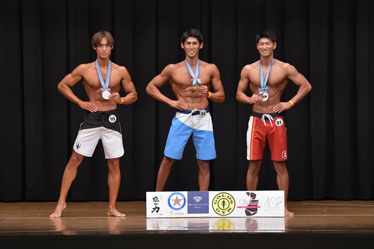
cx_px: 187
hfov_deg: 10.2
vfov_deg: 6.8
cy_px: 124
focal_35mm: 202
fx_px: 2098
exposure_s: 1/400
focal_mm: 135
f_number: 5.6
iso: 6400
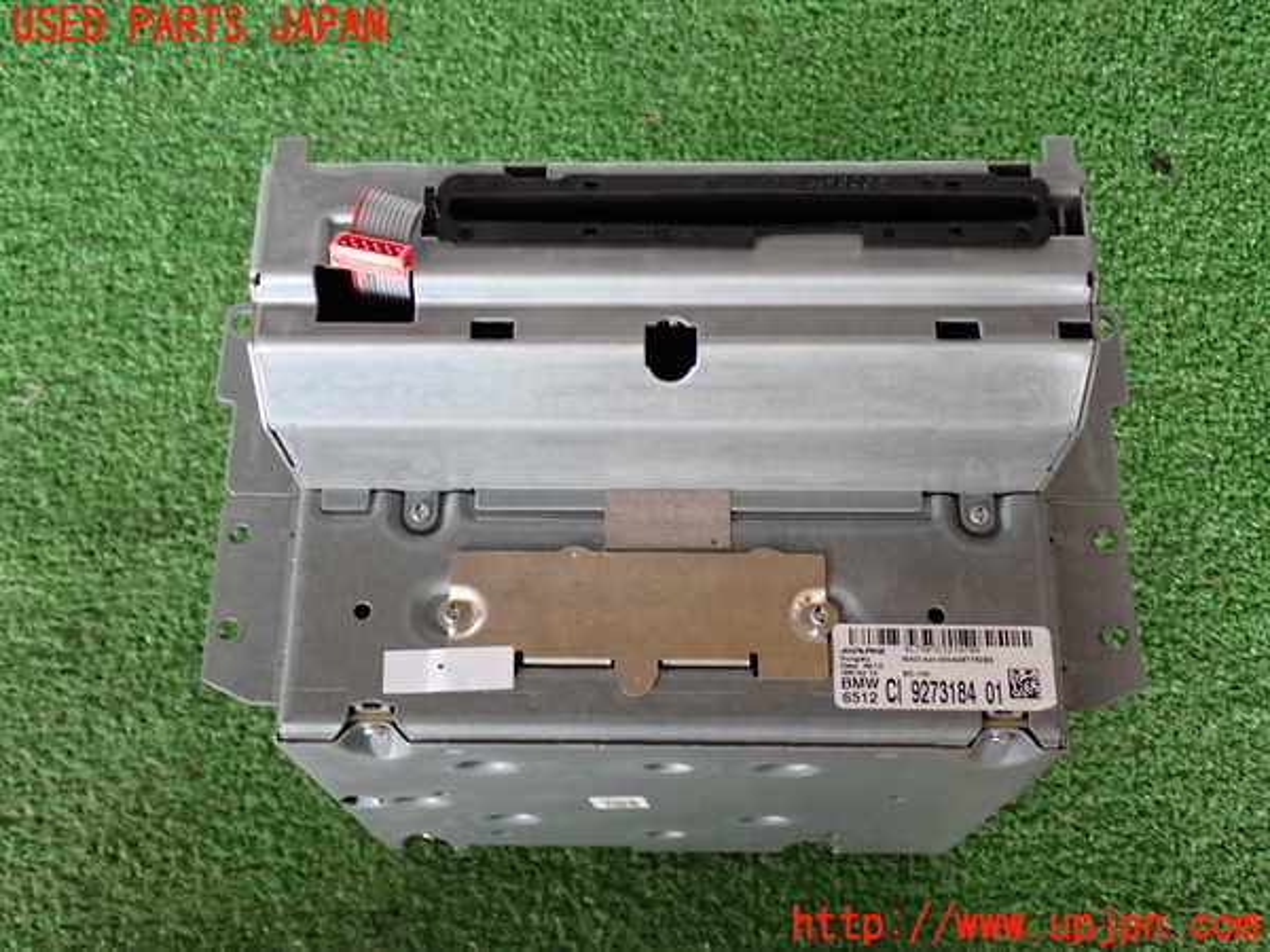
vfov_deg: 35.1
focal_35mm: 41
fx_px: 1504
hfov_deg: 45.8
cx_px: 635
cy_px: 476
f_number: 2.8
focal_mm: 7.31
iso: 250
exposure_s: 1/40
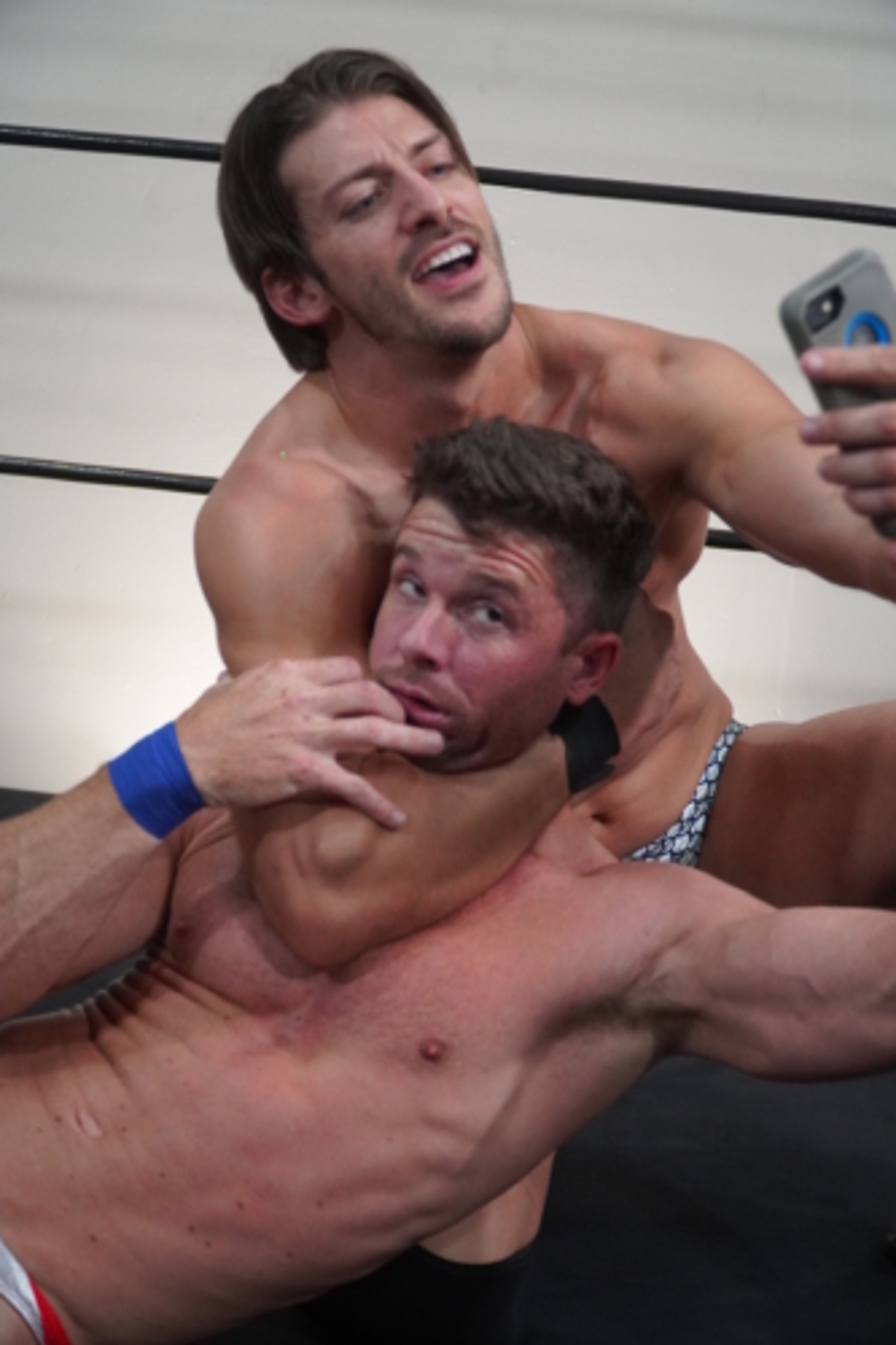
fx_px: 2241
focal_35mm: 60
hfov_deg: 22.6
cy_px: 672
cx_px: 448
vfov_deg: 33.4
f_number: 4
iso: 3200
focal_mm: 40
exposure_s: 1/160
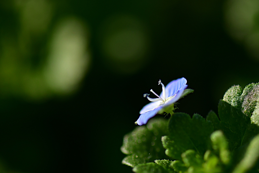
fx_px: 1129
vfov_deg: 8.7
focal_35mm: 157
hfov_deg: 13.1
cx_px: 130
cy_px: 86
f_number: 4.5
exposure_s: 1/6400
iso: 400
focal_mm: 105
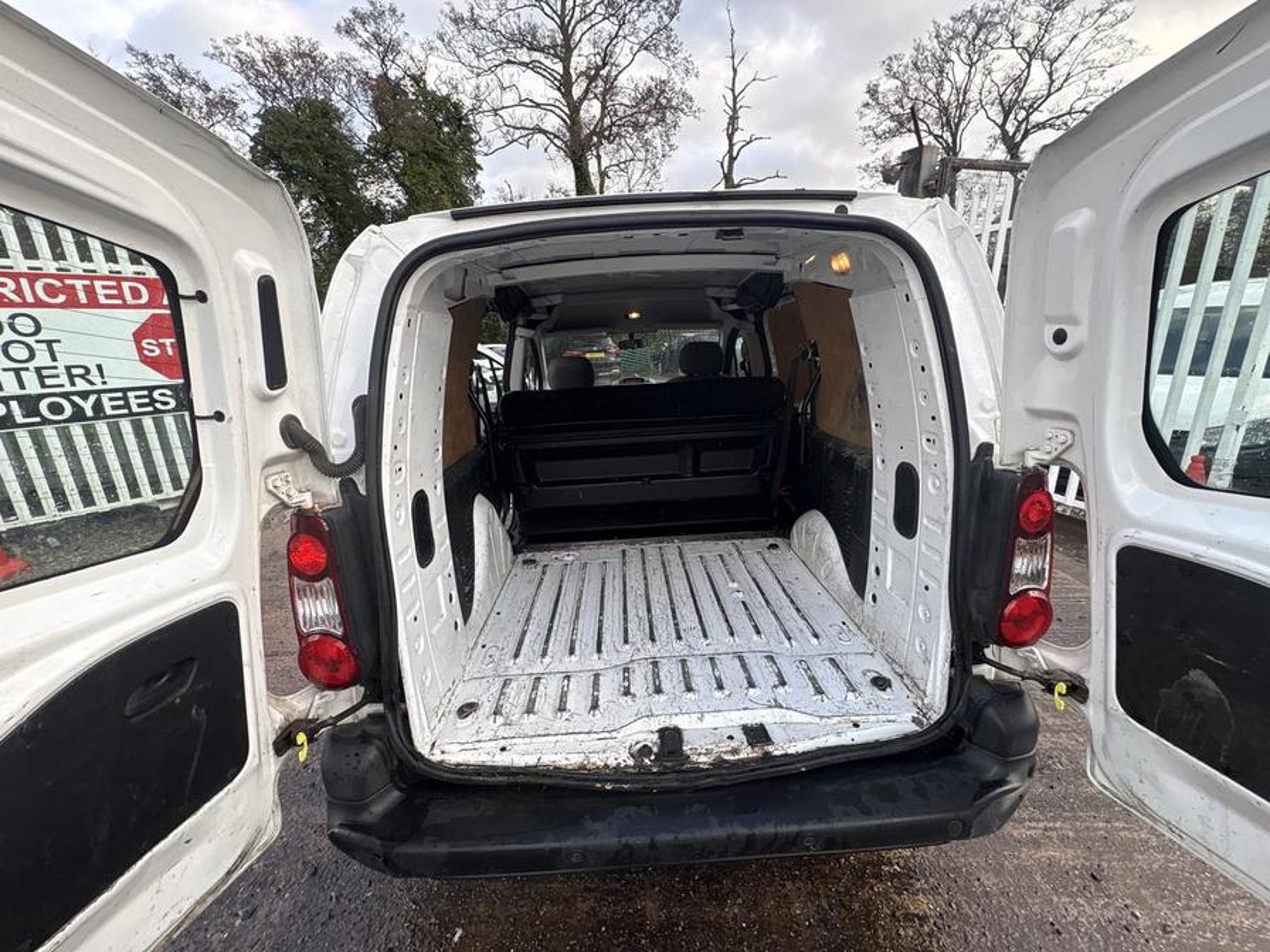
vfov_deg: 85.7
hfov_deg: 102.1
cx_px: 635
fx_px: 514
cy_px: 476
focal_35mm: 14
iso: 64
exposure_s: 1/169
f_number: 2.2
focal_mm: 2.22
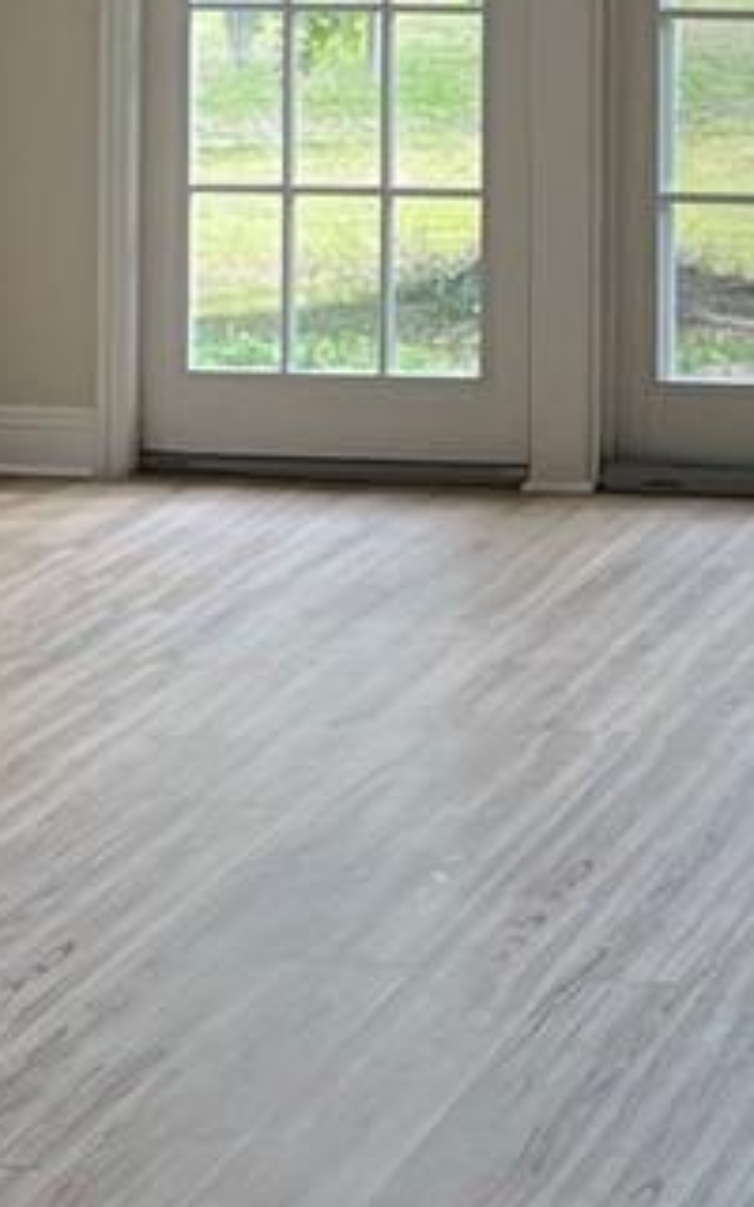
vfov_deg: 14.6
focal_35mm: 138
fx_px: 4537
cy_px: -321
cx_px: 762
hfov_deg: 9.4
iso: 40
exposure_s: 1/271
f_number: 1.6
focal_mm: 5.1
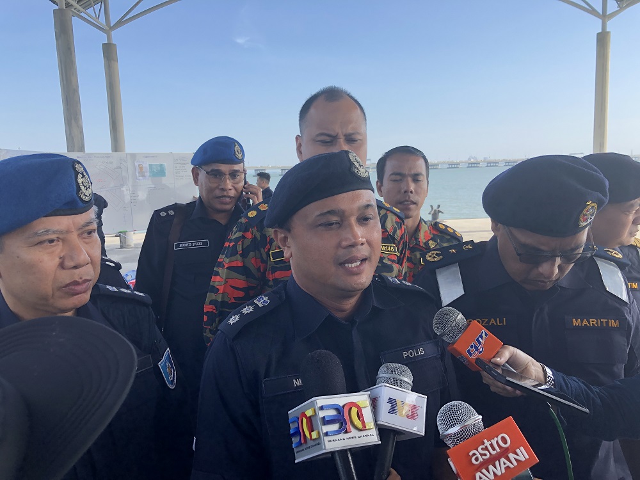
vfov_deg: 49.7
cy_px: 240
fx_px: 518
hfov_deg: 63.4
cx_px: 320
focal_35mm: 28
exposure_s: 1/400
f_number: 1.8
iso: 20
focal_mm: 3.99
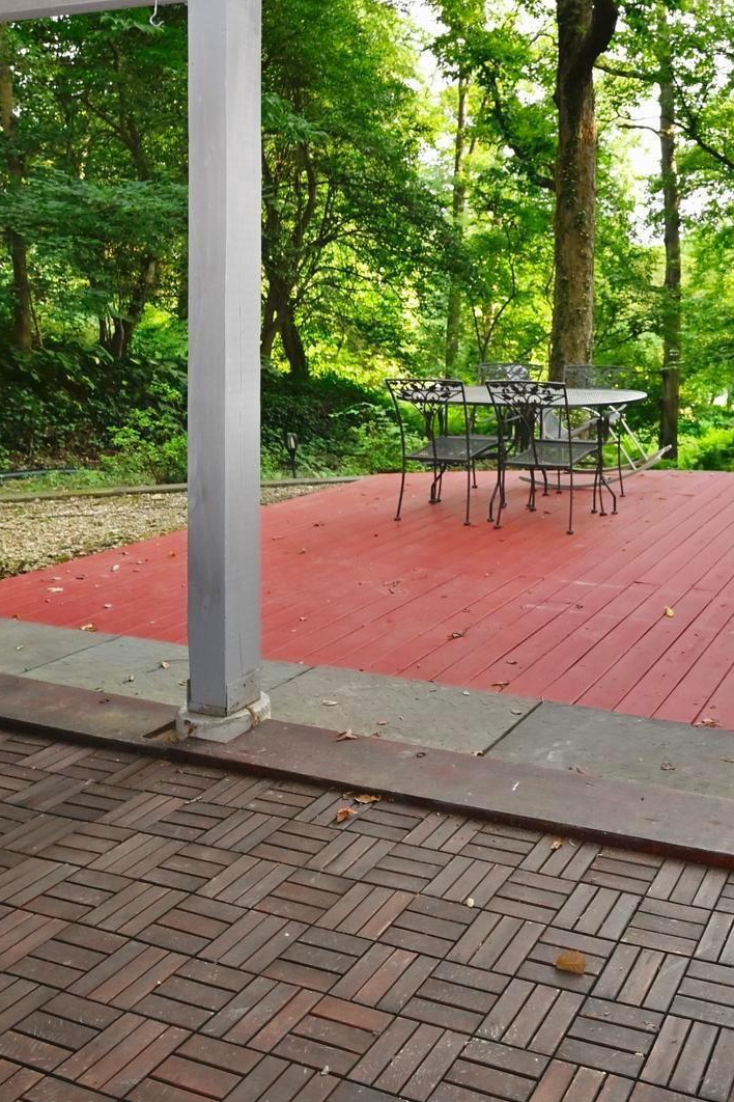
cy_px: 425
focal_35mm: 27
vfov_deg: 66.5
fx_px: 826
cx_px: 702
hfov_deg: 42.6
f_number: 5.6
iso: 500
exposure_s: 1/160
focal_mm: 14
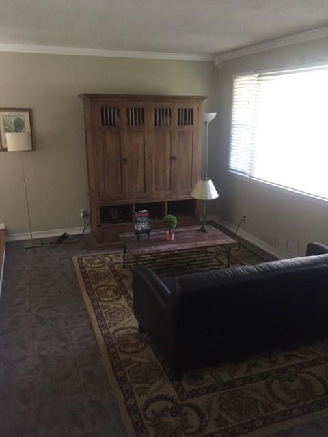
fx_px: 366
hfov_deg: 48.2
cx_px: 164
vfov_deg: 61.7
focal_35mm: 29
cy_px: 218
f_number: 2.2
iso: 250
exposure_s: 1/20
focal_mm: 4.15
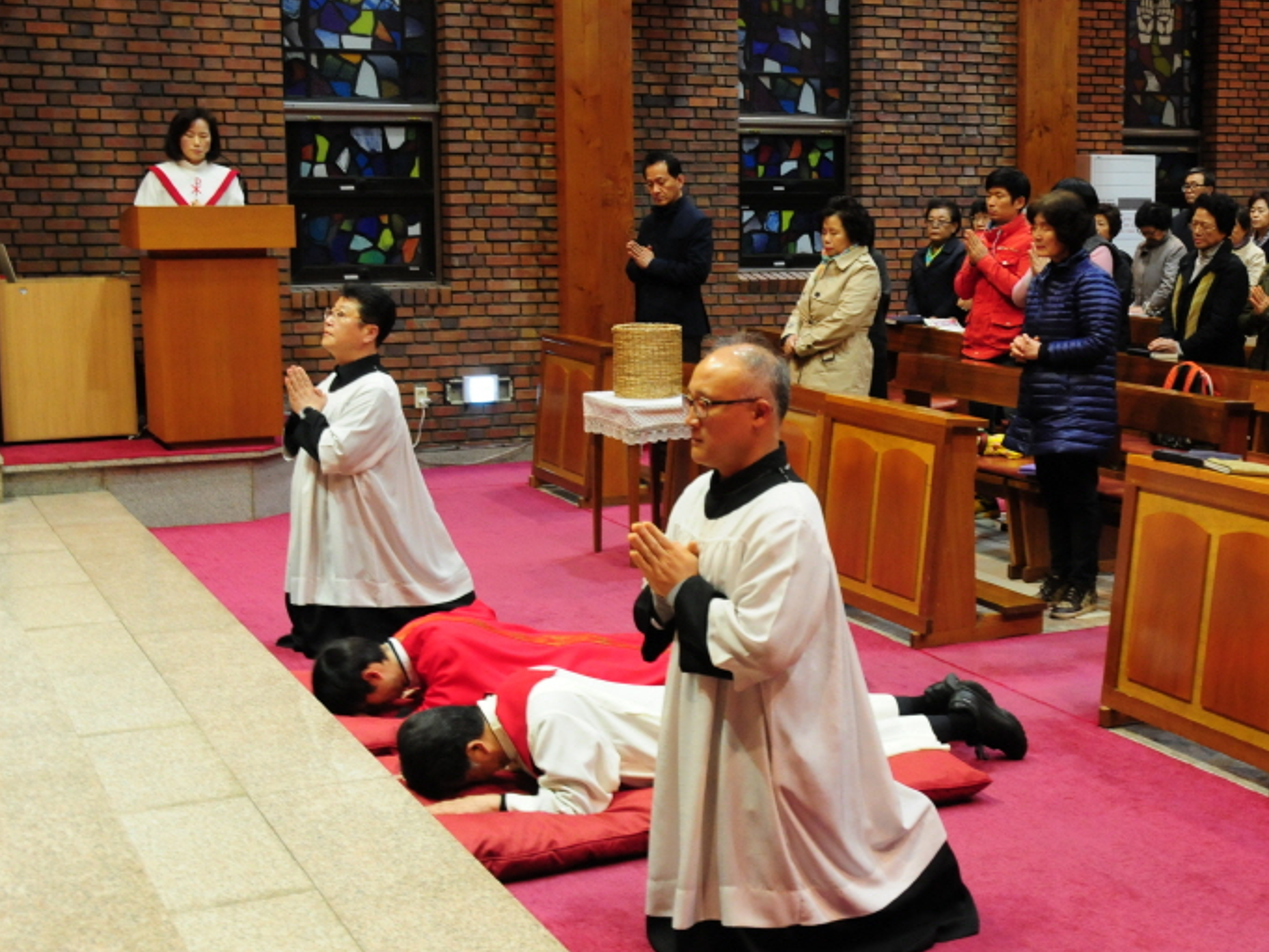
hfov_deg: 36.2
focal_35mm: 52
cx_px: 902
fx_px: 1907
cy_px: 425
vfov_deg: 28.0
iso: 1250
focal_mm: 24
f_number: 5
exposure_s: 1/20
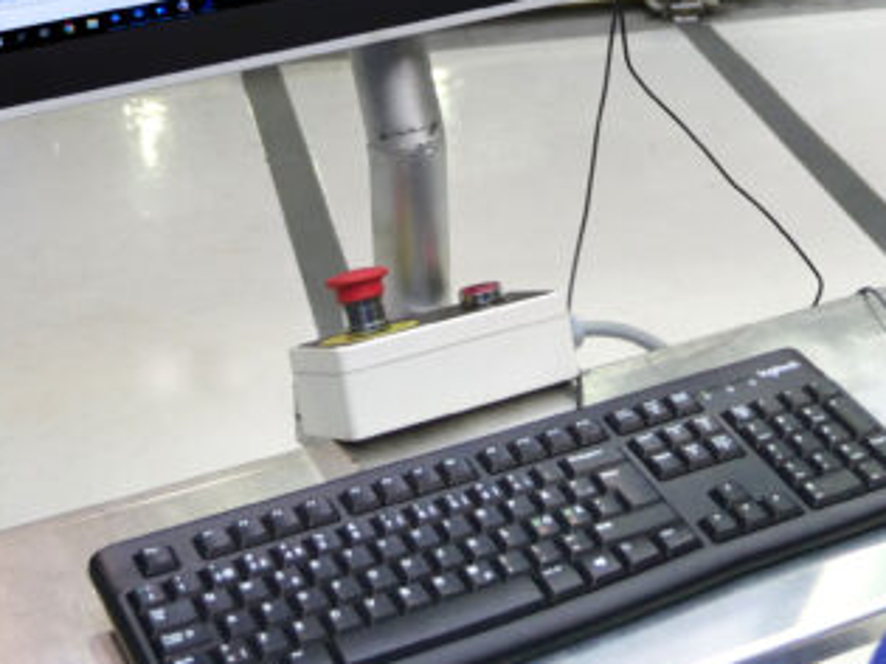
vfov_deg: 17.9
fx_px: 1996
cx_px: 577
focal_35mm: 78
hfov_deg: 24.9
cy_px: -149
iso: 200
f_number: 2.8
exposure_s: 1/100
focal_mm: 12
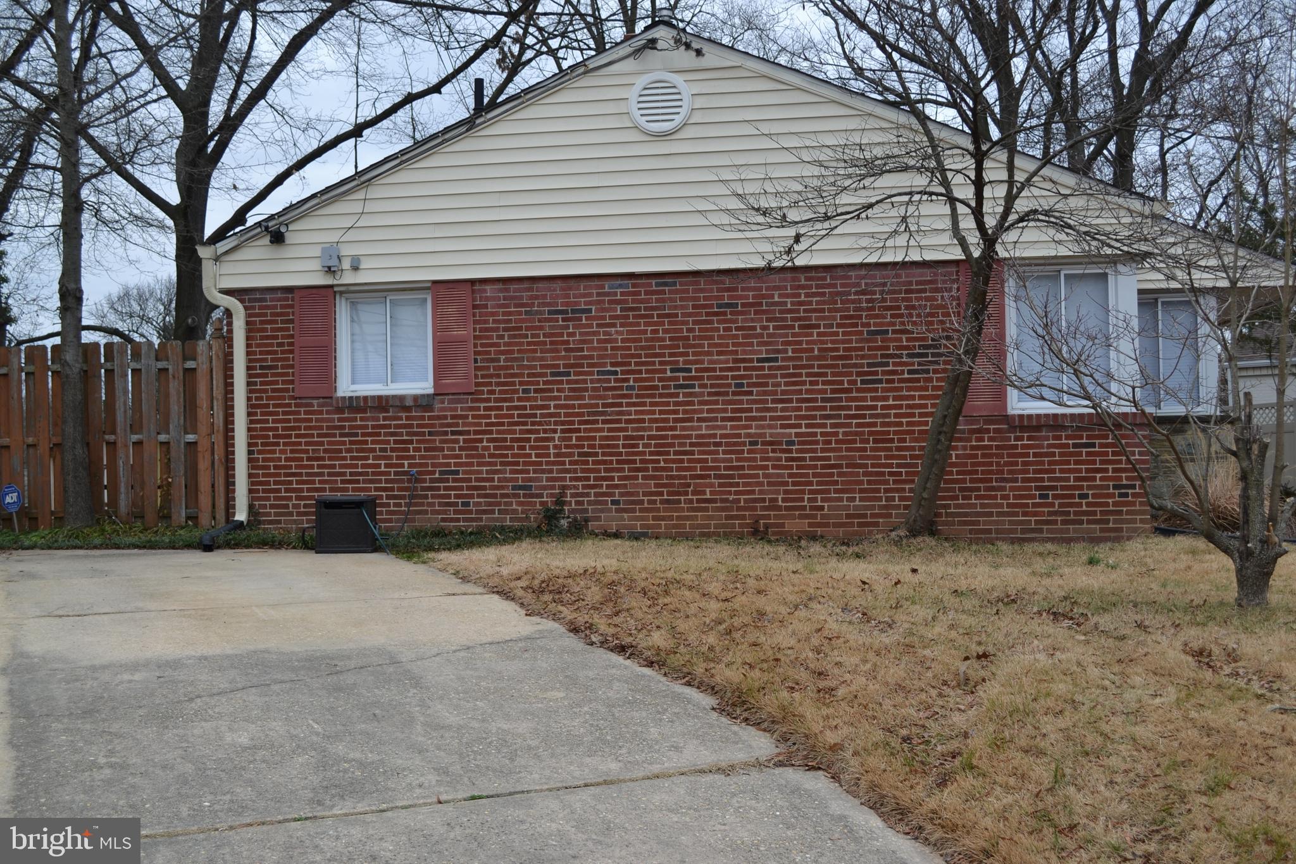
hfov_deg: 49.6
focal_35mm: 39
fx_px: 1404
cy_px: 432
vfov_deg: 34.2
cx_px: 648
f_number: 6.3
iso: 100
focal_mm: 26
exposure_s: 1/160
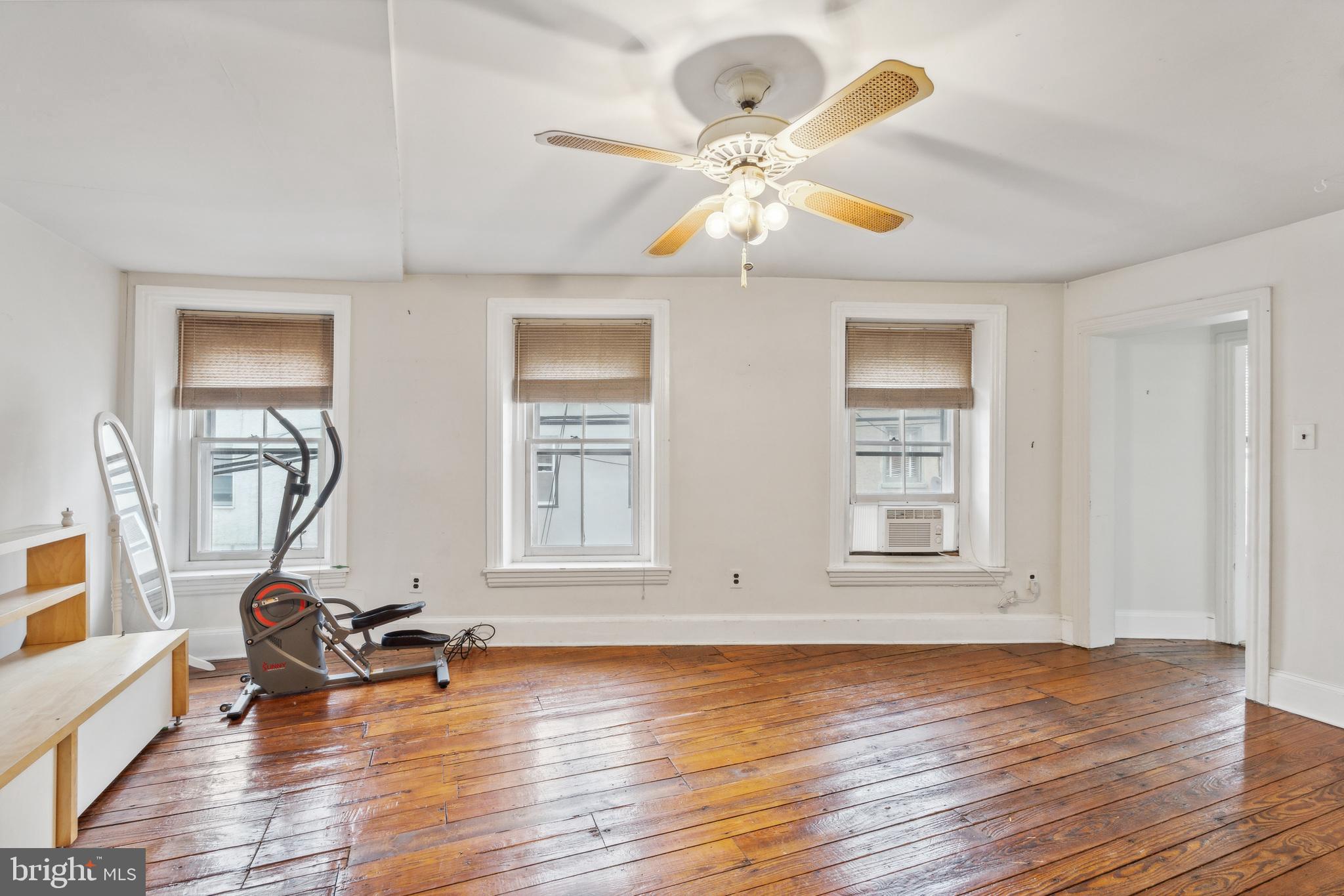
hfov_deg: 96.7
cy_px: 448
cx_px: 672
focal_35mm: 16
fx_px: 597
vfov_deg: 73.7
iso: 640
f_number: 5.6
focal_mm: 16
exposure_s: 1/40
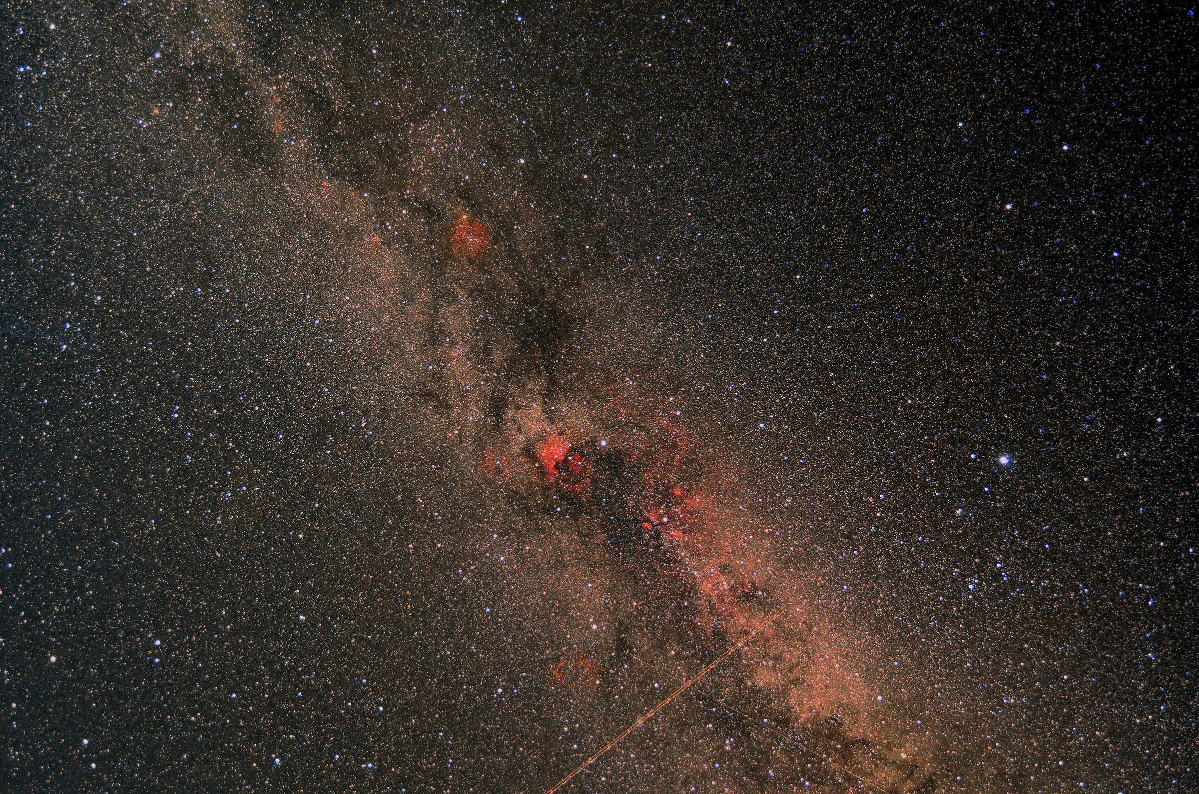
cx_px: 600
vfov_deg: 47.7
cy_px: 397
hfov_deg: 67.5
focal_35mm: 27
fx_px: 897
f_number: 3.2
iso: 1600
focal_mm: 18
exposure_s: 180
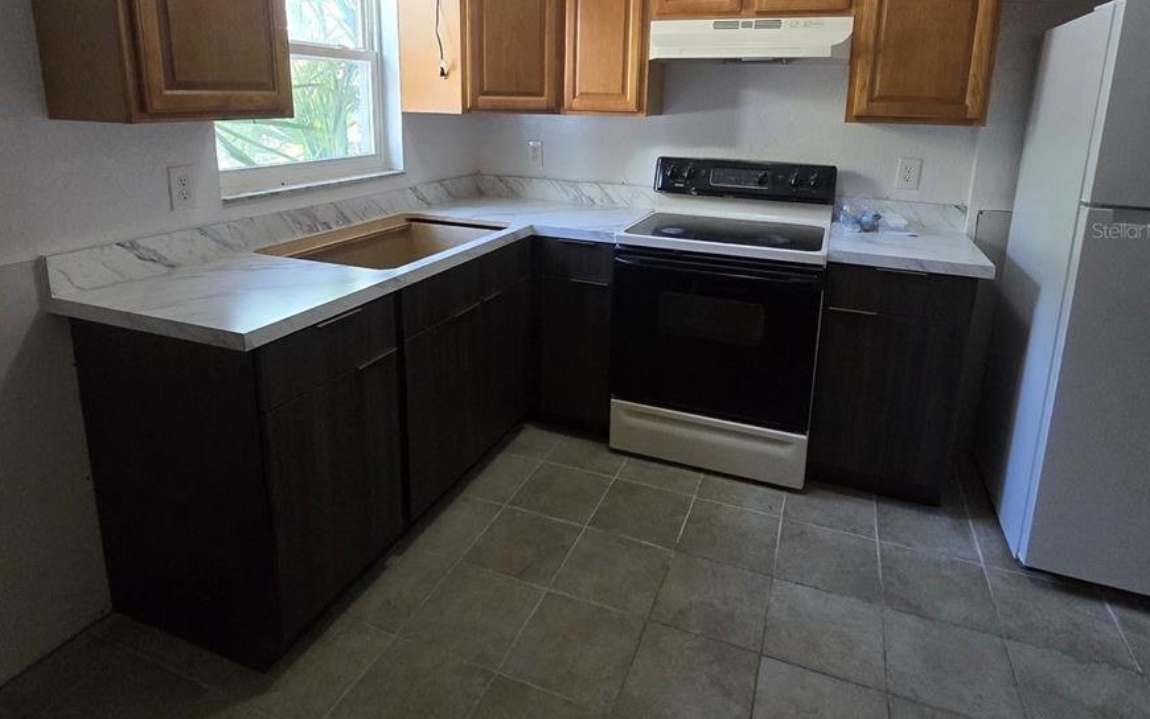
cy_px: 230
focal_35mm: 19
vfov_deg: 60.5
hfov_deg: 88.0
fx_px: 596
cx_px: 591
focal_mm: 2.2
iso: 640
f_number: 2.2
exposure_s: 1/60
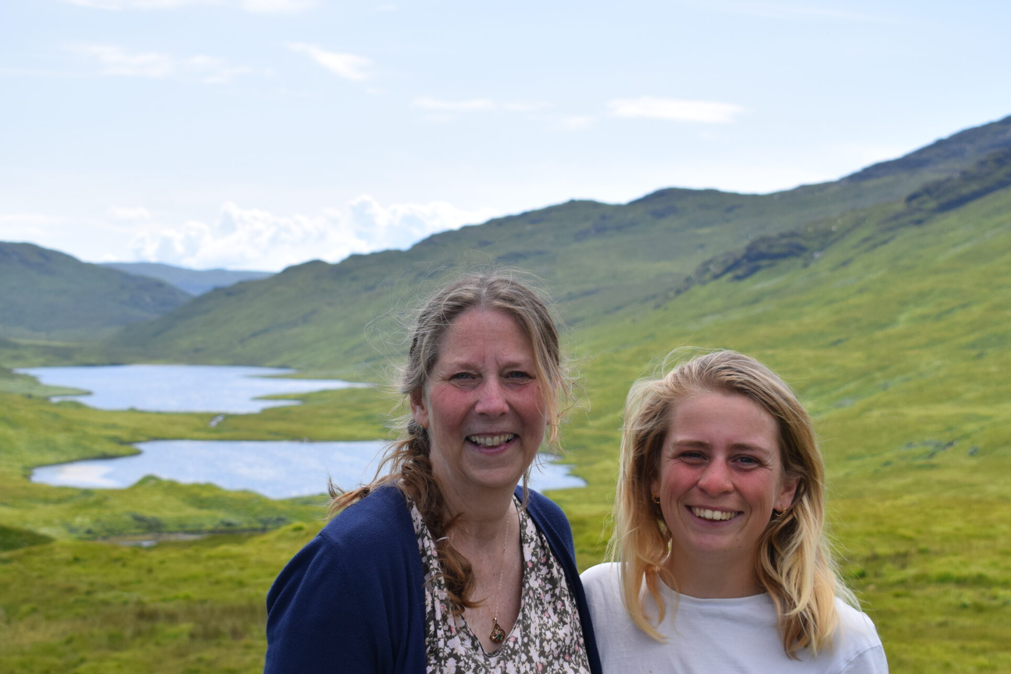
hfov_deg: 29.0
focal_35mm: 70
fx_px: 1956
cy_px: 425
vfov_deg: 19.5
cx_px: 512
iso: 400
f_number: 6.3
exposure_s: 1/1600
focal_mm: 35
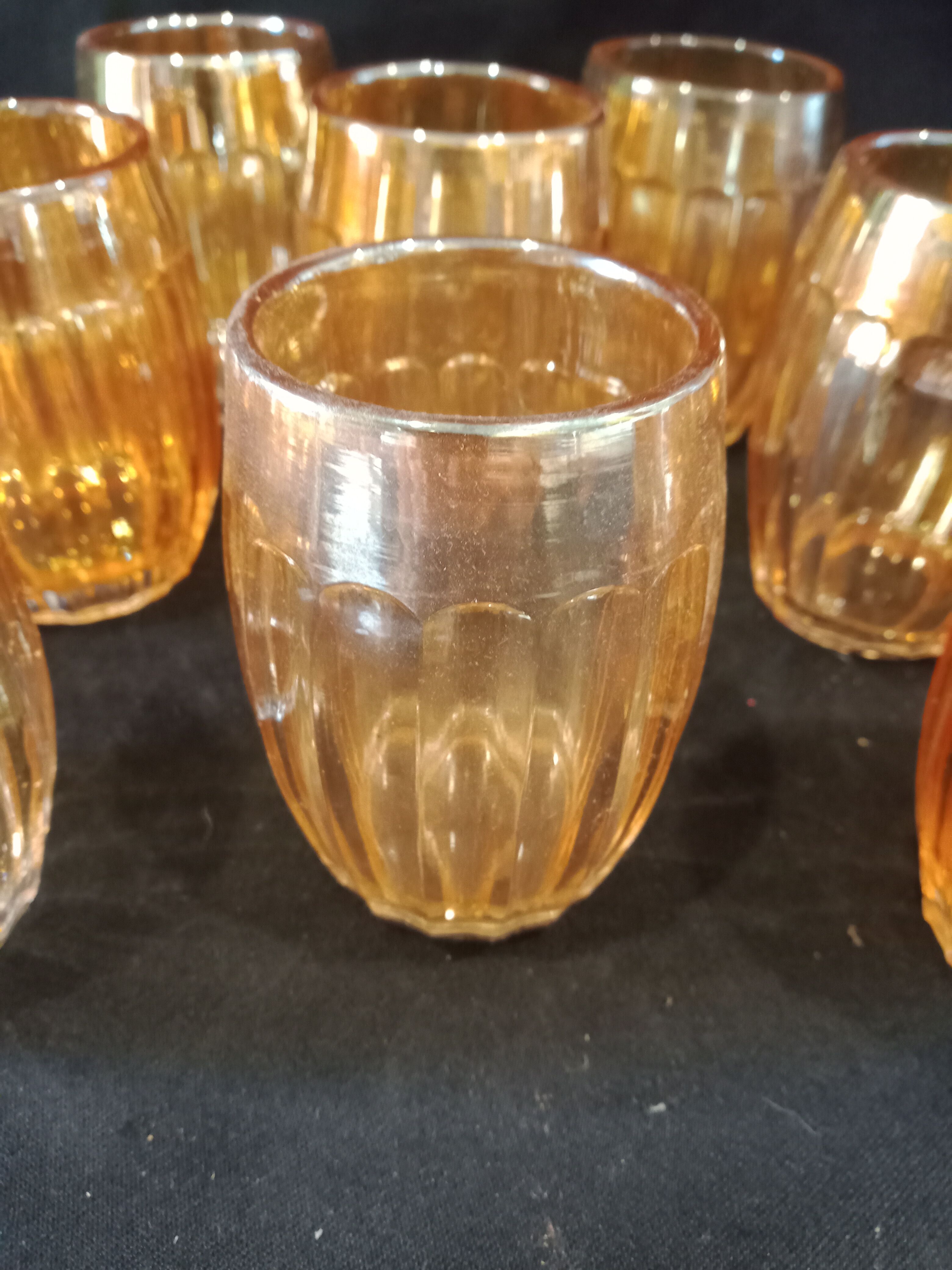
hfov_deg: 51.4
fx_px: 990
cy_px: 635
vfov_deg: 65.3
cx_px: 476
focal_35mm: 27
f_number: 2
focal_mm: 3.54
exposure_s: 1/20
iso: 1633
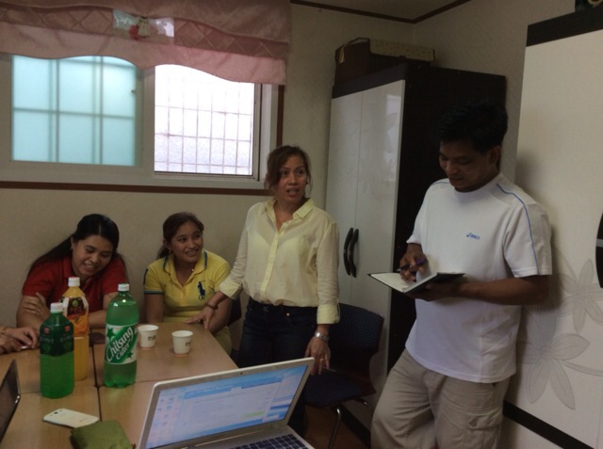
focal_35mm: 33
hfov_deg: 55.5
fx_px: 574
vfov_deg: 42.8
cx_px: 302
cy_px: 224
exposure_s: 1/24
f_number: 2.4
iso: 40
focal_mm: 3.3
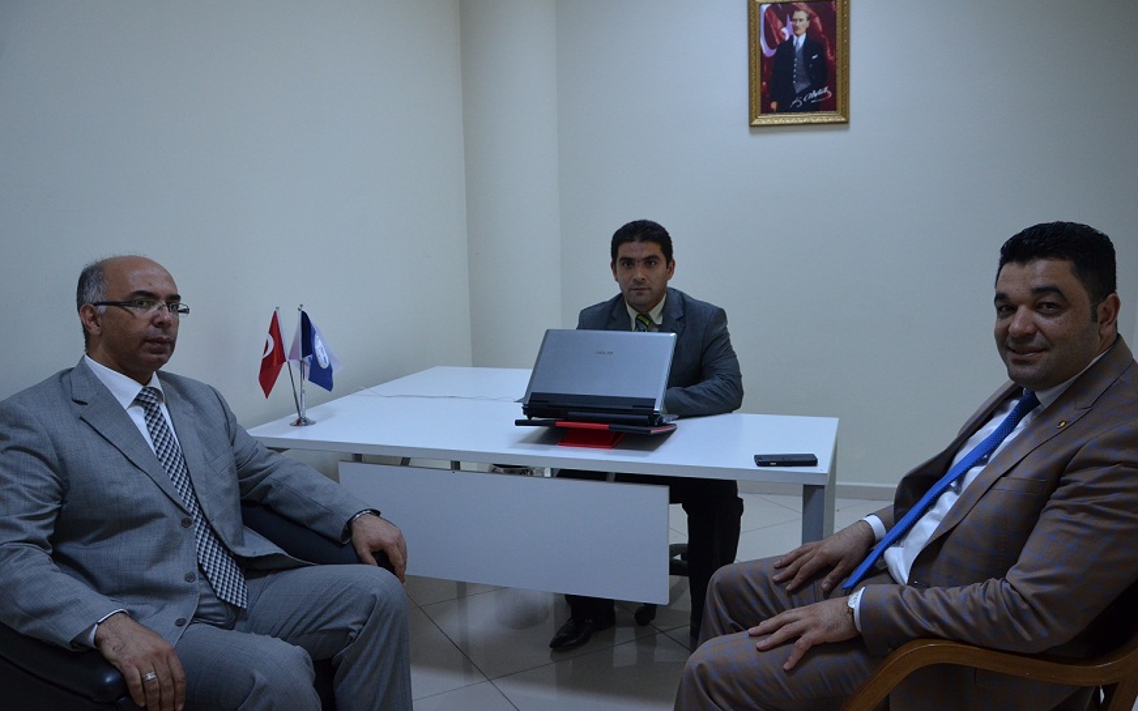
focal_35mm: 28
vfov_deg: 44.5
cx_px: 579
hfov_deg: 66.5
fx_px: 868
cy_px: 379
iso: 1000
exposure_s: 1/100
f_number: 5
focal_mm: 18
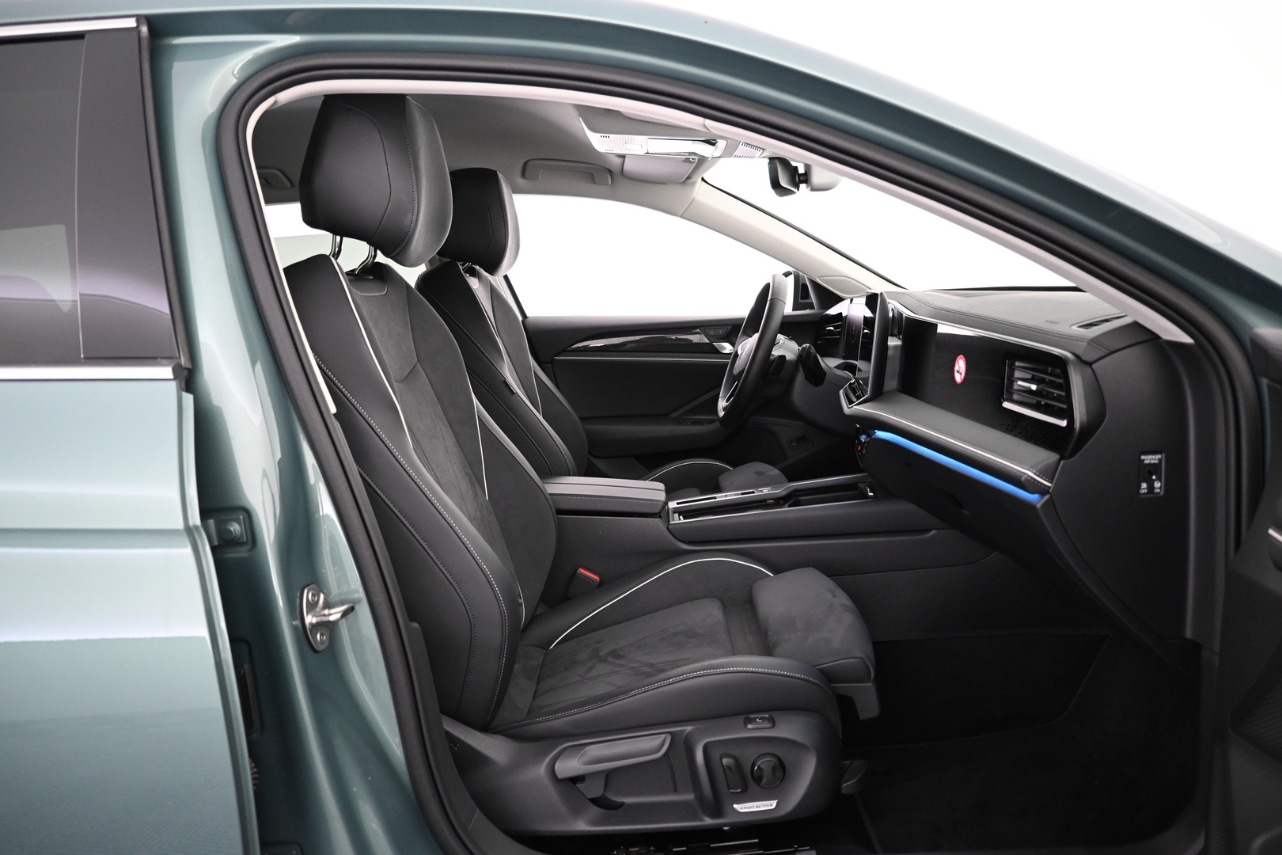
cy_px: 428
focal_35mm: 24
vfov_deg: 53.1
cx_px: 641
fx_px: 855
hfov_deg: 73.7
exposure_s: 1/25
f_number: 3.5
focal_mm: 16
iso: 1600
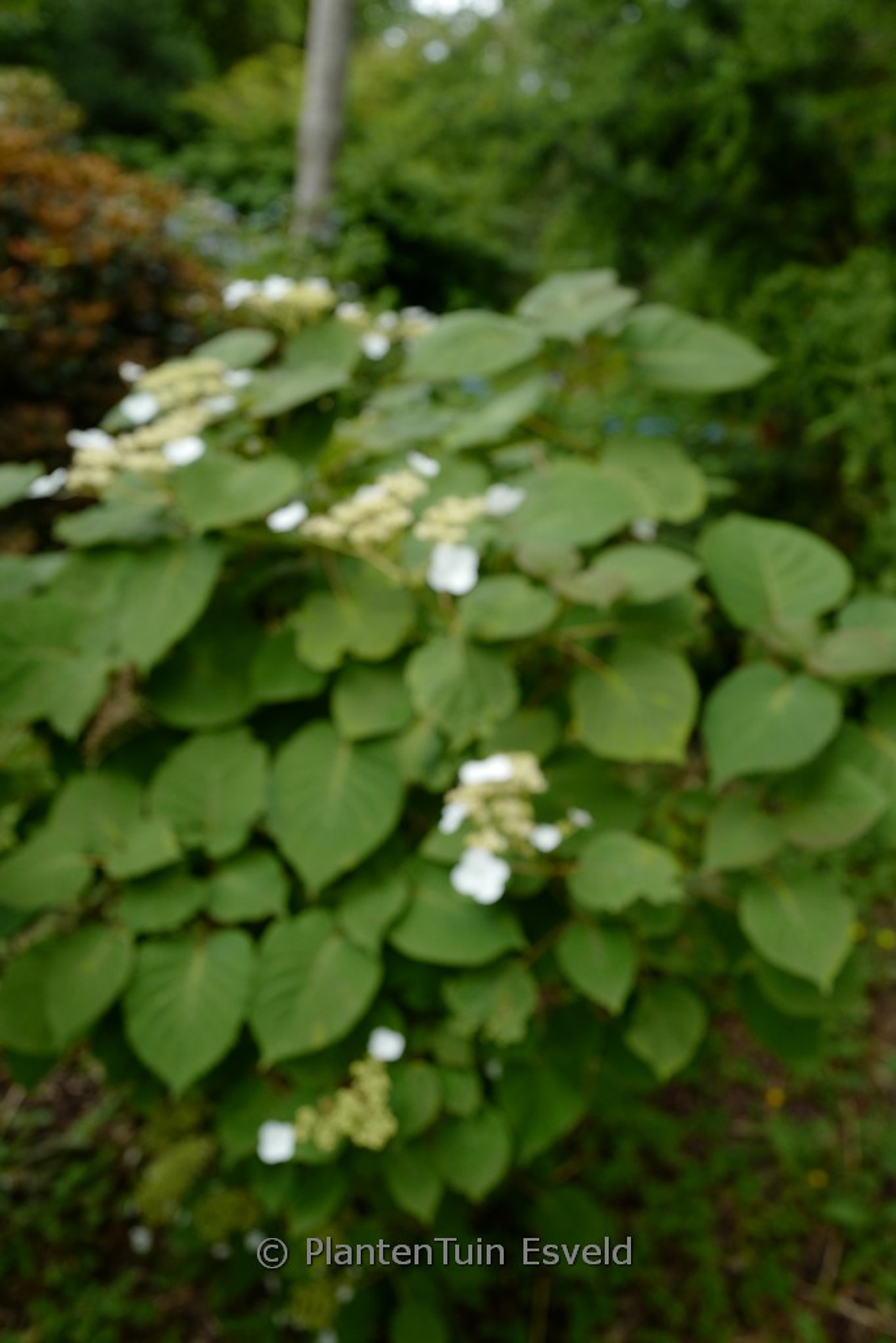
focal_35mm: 28
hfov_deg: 46.4
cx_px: 448
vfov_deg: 65.5
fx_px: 1045
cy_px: 672
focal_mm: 28
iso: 400
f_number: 4.5
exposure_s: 1/250
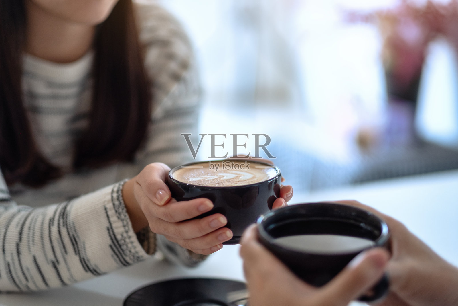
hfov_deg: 24.2
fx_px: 1069
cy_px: 153
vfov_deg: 16.3
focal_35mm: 84
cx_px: 229
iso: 200
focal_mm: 56
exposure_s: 1/400
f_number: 1.2
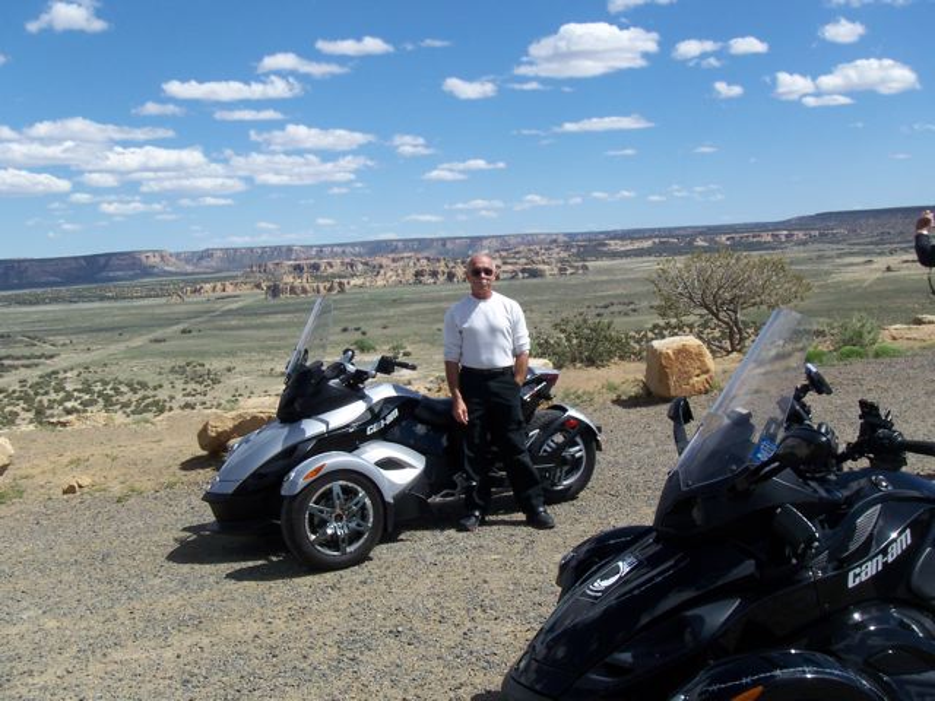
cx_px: 468
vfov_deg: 36.8
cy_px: 350
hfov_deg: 47.9
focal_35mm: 39
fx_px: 1053
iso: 64
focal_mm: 6.4
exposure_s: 1/250
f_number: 7.1
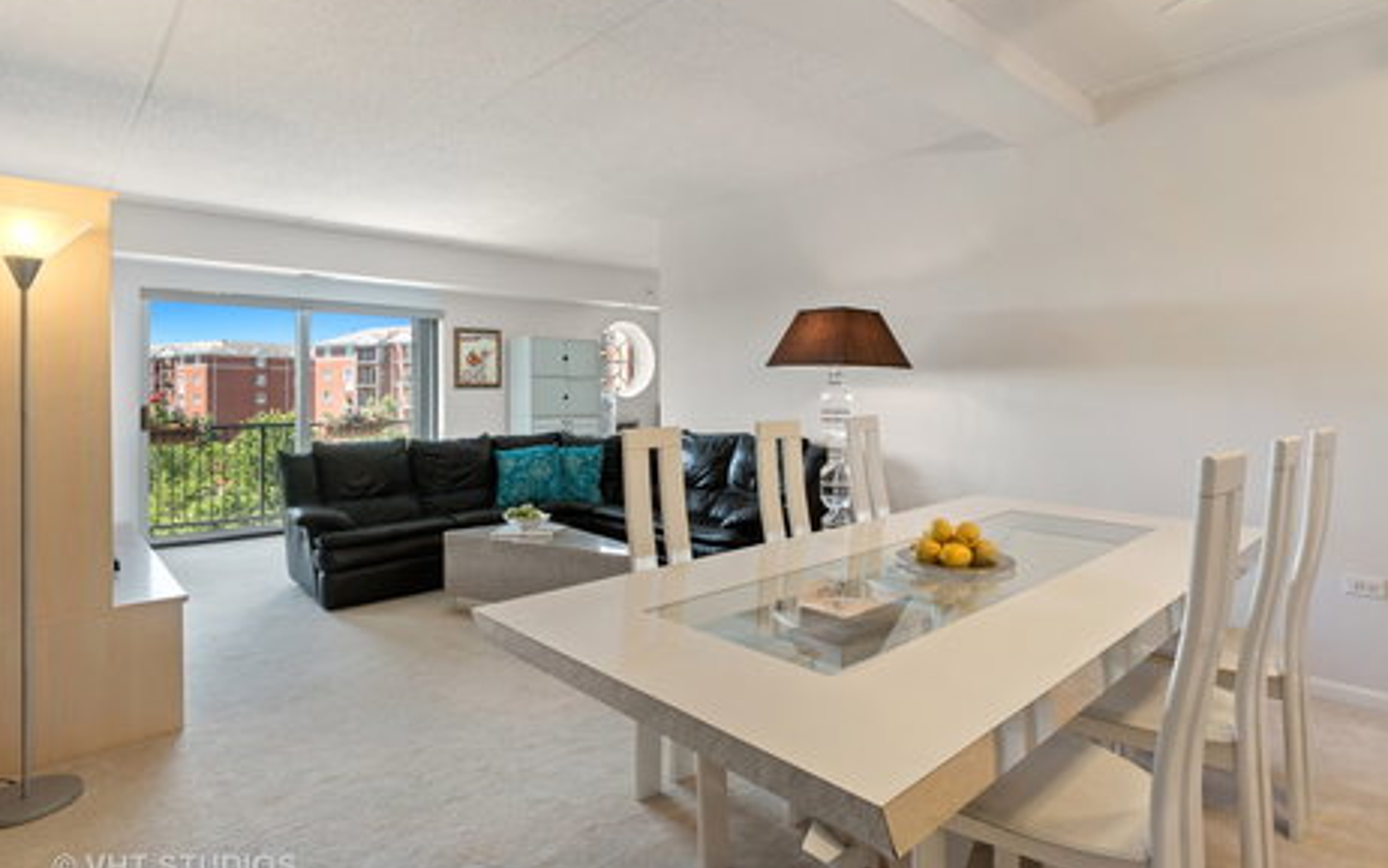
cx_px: 697
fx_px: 681
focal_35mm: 18
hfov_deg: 91.1
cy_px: 436
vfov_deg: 65.0
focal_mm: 11.5
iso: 200
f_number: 8
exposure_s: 1/4
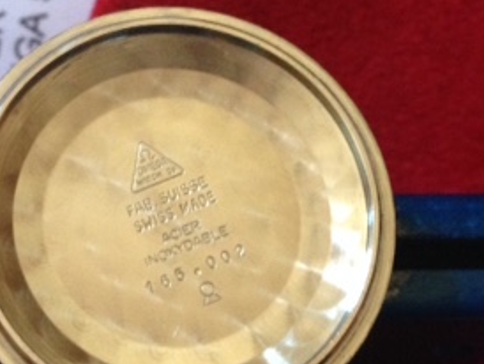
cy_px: 253
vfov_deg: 19.1
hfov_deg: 25.2
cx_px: 168
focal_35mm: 77
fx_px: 1078
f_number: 2.4
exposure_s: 1/20
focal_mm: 4.12
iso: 320
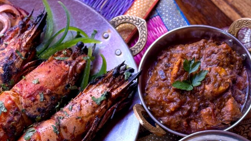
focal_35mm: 81
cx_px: 93
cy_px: 140
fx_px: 539
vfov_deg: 14.7
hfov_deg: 26.1
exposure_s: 1/60
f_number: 1.78
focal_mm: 6.76
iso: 125
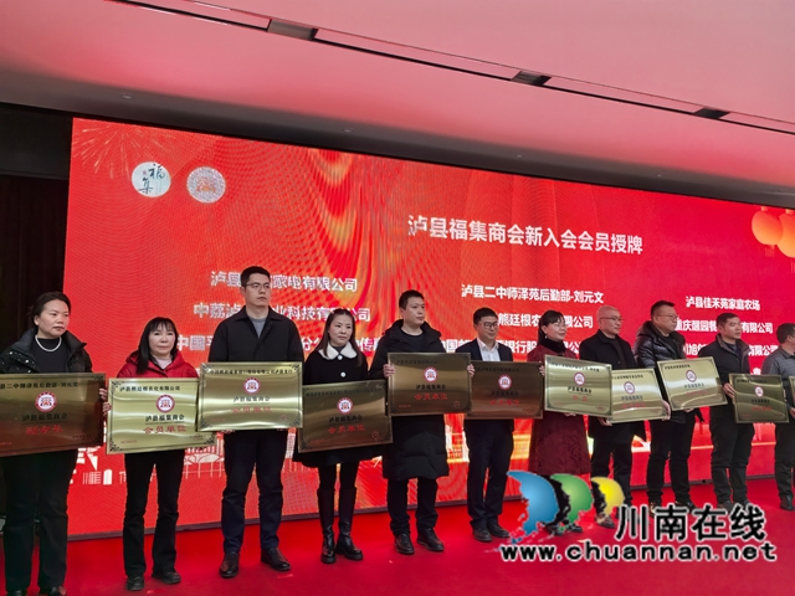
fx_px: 620
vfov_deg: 51.4
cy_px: 298
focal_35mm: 27
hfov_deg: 65.3
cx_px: 398
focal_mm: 5.52
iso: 50
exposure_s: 1/100
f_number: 1.9
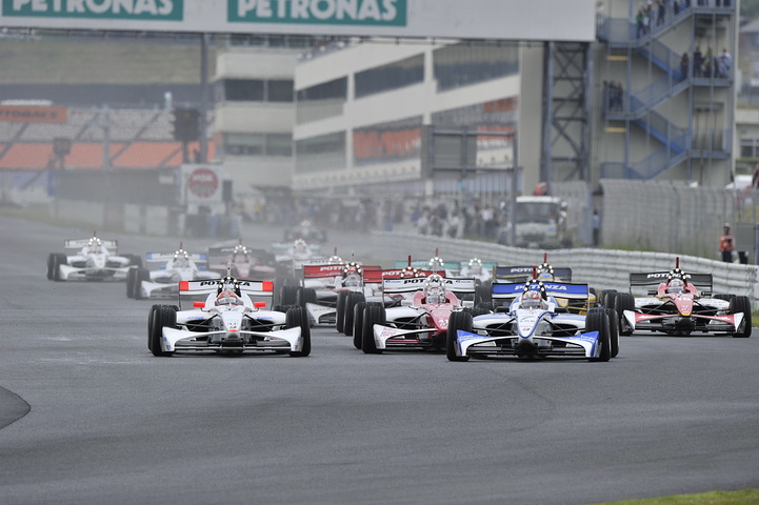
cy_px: 252
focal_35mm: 500
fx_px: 10536
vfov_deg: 2.7
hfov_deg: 4.1
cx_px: 380
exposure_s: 1/800
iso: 200
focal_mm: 500
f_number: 6.3
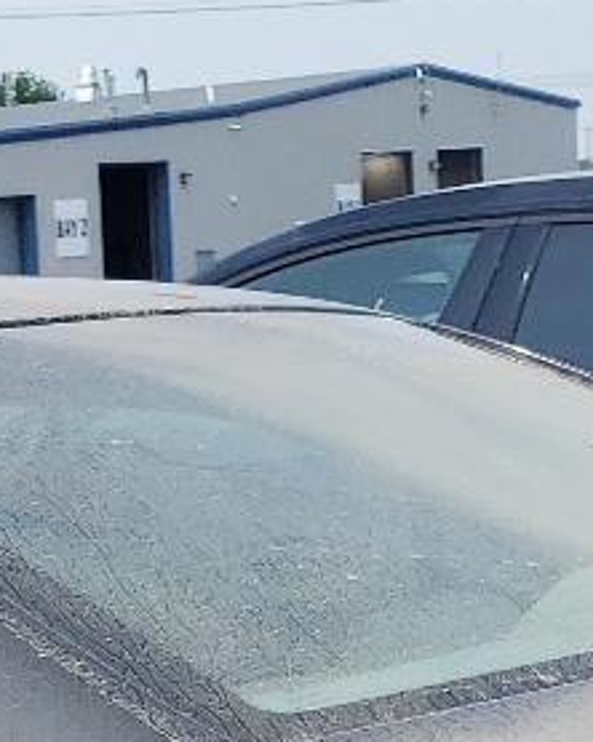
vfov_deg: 12.1
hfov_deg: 10.4
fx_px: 3206
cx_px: -144
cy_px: 1348
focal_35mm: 146
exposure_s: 1/2000
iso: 50
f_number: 1.5
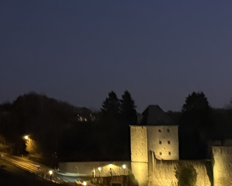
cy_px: 159
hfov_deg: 13.7
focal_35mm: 118
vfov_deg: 13.0
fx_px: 810
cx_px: 477
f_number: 1.78
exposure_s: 1/17
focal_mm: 6.76
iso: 2000
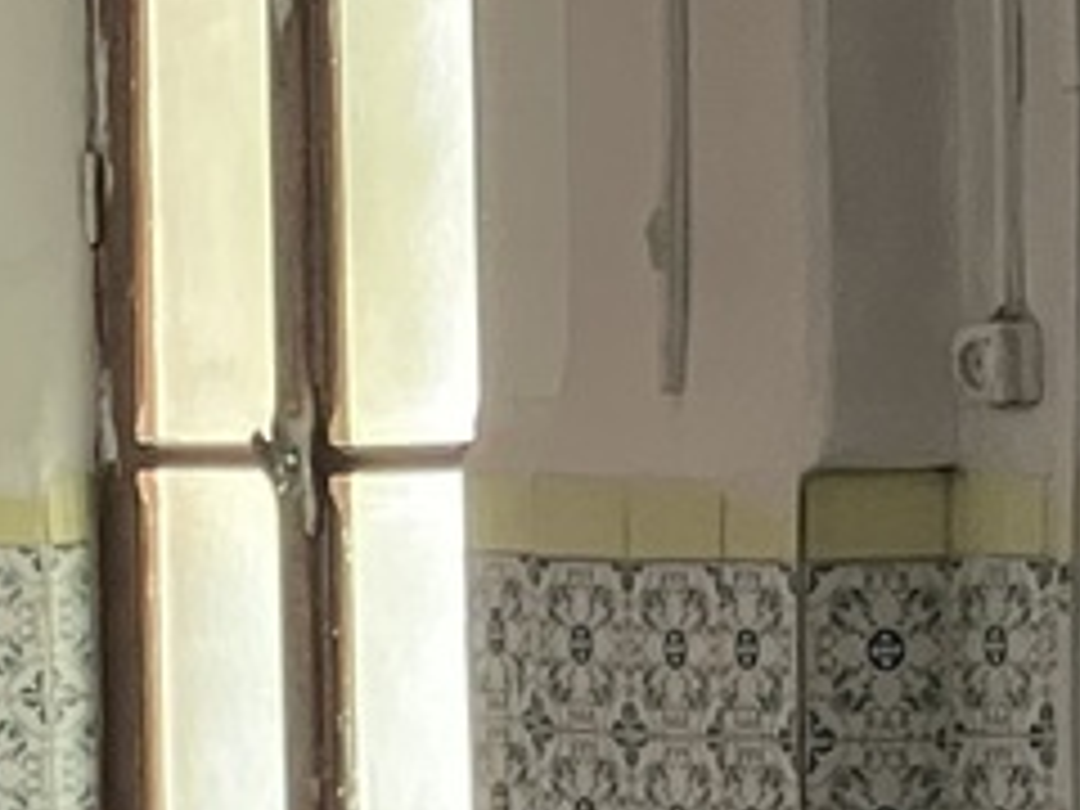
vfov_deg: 3.9
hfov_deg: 5.0
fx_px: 11981
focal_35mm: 384
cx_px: -1930
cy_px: 598
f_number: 2.2
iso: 400
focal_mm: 7.5
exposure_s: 1/60
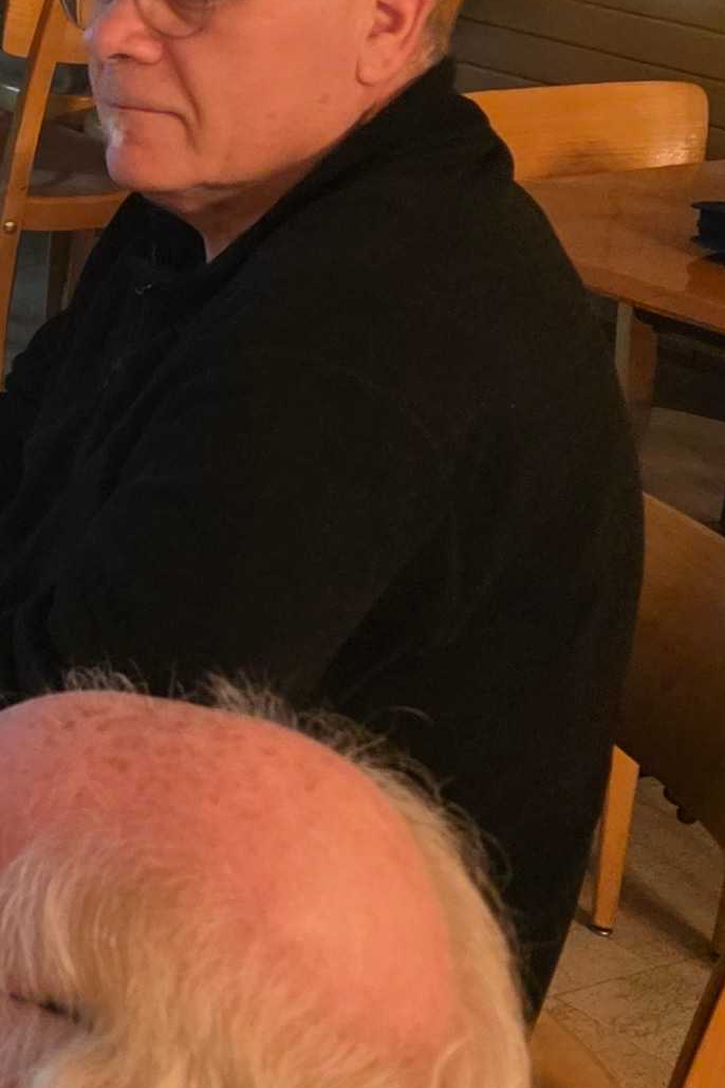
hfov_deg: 12.5
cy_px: 176
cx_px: -829
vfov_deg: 21.6
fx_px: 2809
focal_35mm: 93
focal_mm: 6.3
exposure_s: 1/100
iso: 1250
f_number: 1.7
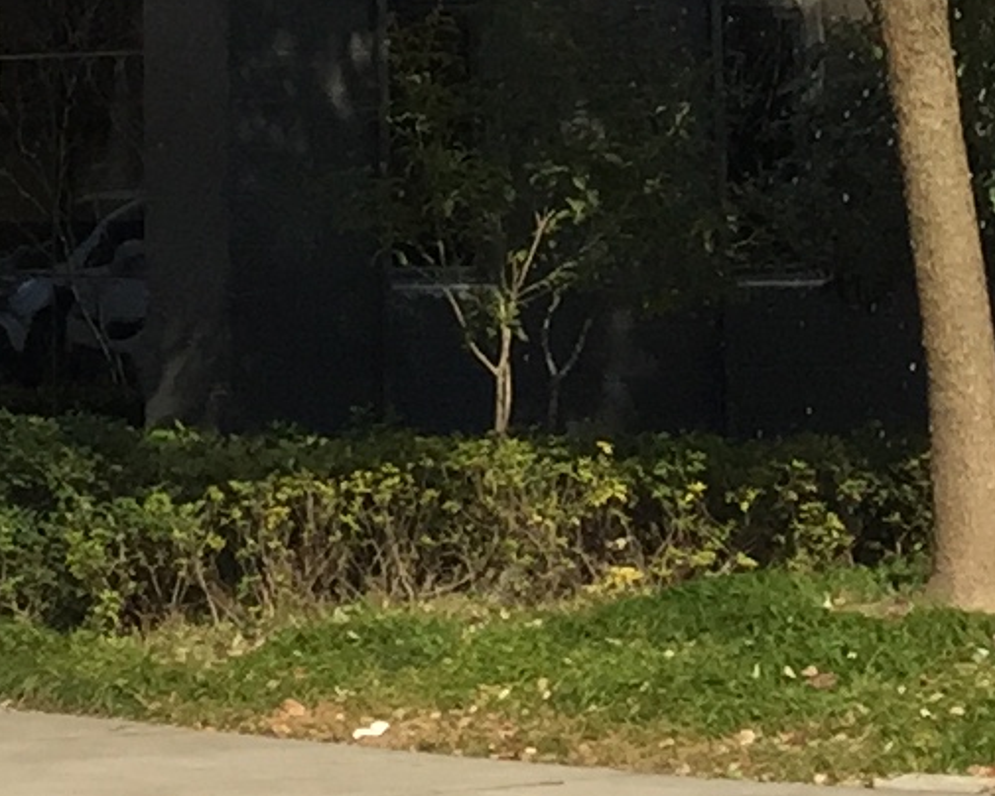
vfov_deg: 7.5
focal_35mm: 183
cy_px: -1492
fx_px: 5389
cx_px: 112
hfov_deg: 10.5
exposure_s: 1/1412
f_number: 2.2
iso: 32
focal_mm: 4.15
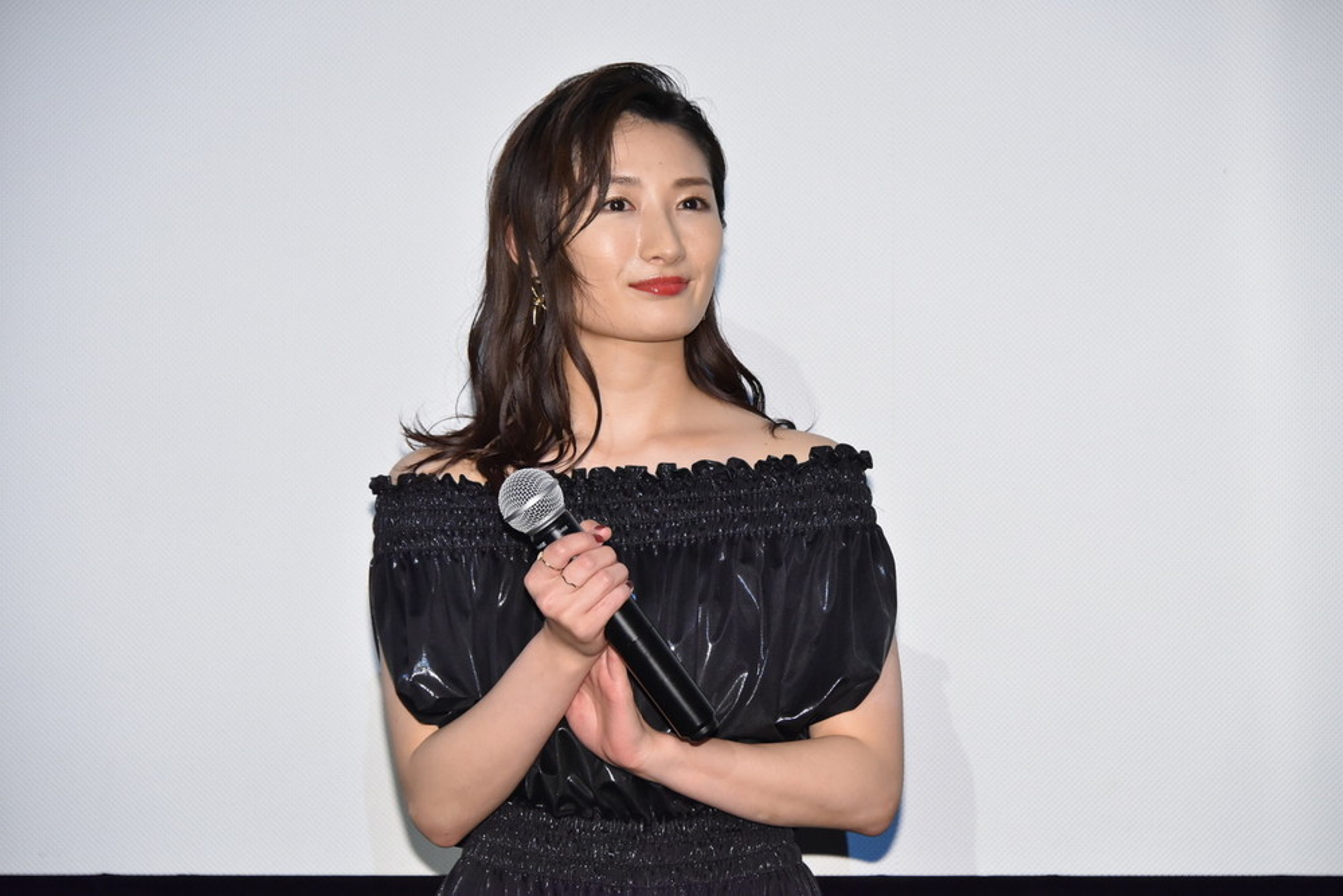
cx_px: 672
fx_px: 5596
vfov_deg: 9.2
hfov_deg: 13.7
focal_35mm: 150
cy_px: 448
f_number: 7.1
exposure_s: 1/200
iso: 3200
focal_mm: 150
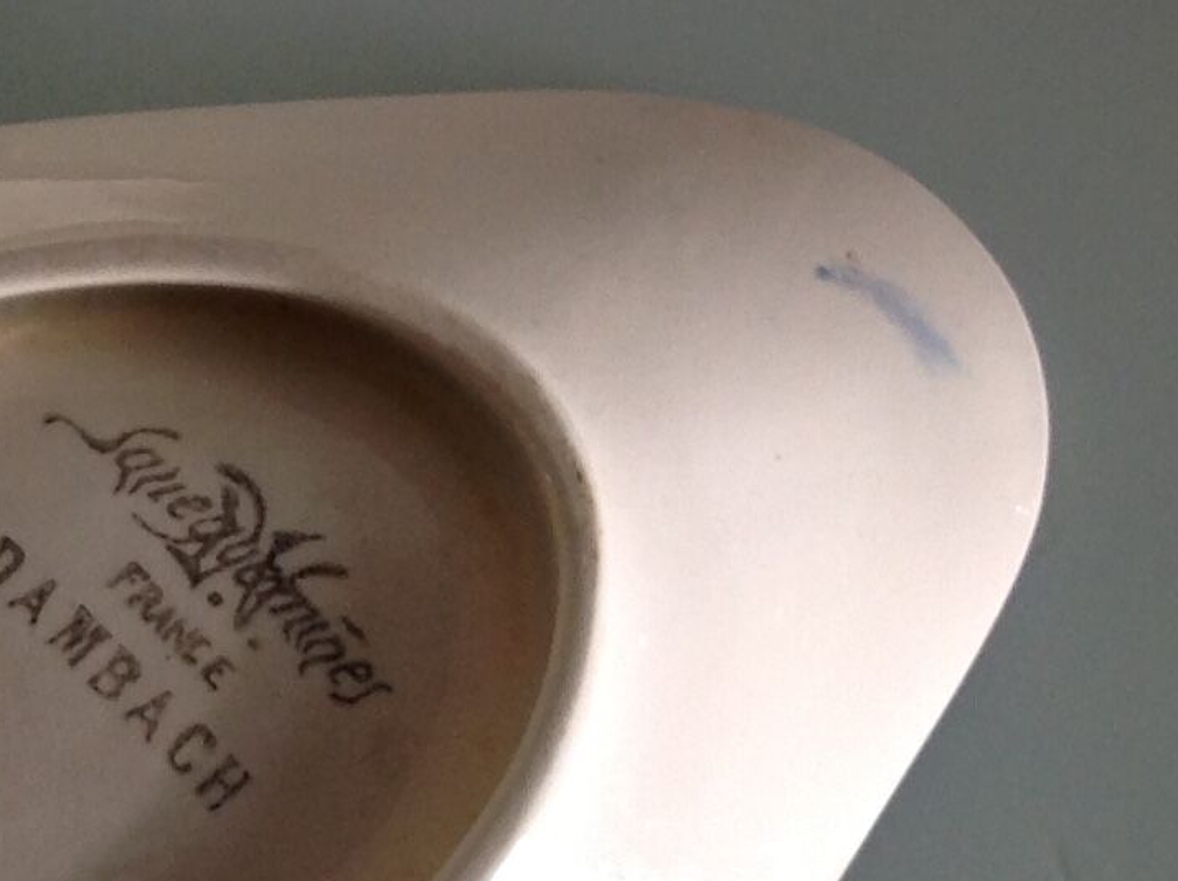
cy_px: 327
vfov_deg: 11.6
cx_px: -642
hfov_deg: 14.4
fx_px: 4318
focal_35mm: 127
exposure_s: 1/30
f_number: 2.4
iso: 50
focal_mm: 4.28
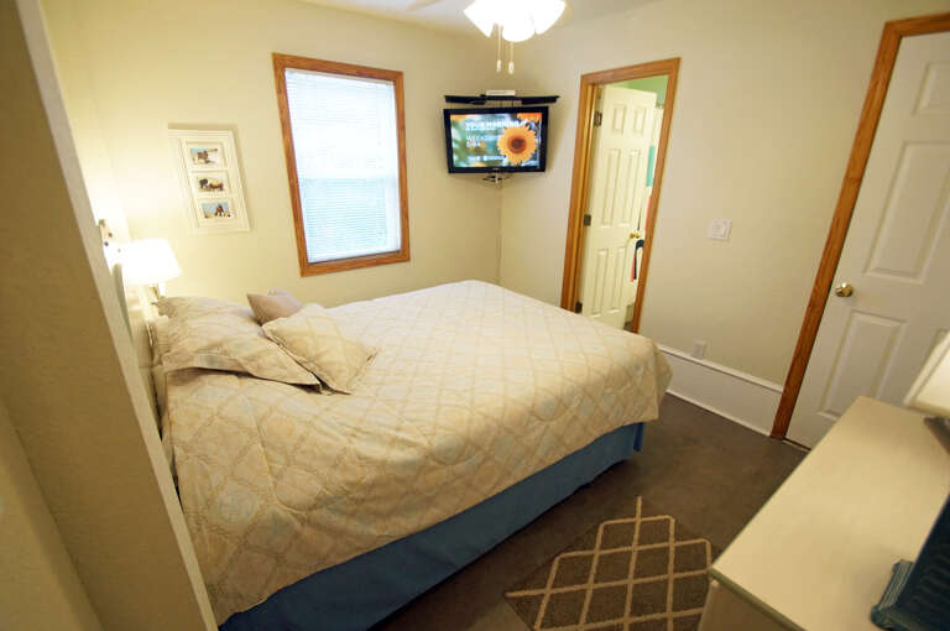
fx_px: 395
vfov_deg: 77.2
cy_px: 316
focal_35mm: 15
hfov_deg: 100.5
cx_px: 475
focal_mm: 10
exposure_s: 1/60
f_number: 4
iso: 1000
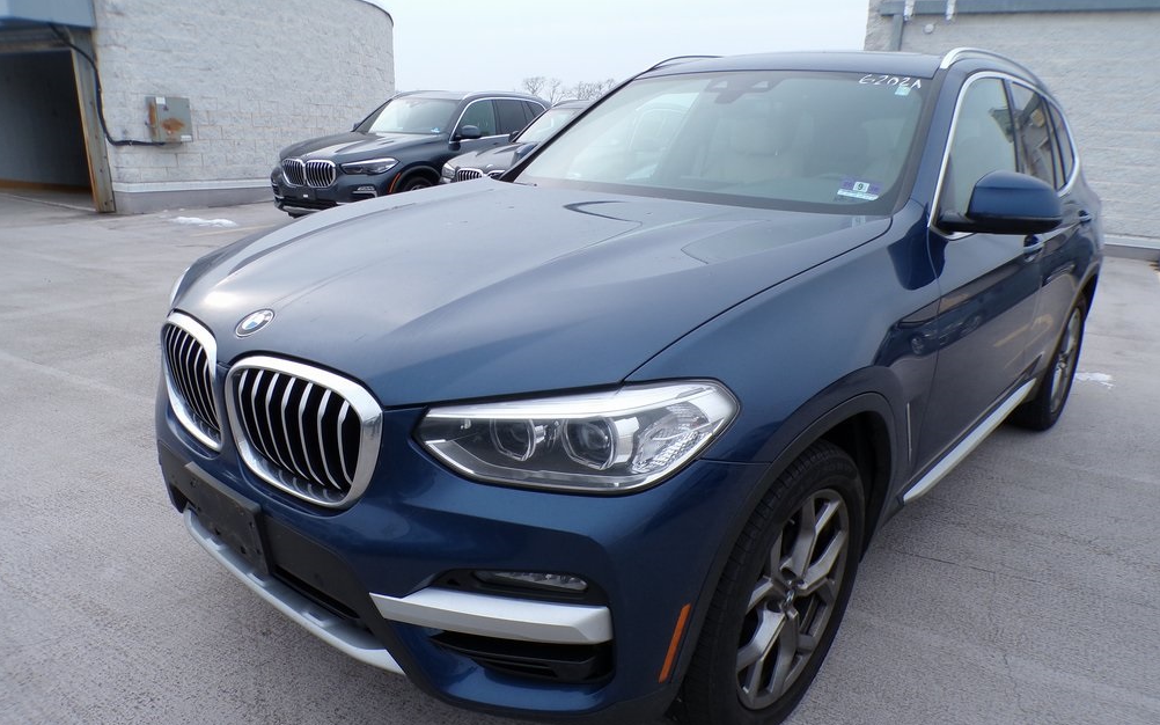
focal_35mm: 26
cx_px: 588
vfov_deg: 47.5
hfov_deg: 70.4
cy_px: 405
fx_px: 822
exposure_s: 1/150
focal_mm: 4.3
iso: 100
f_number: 4.4
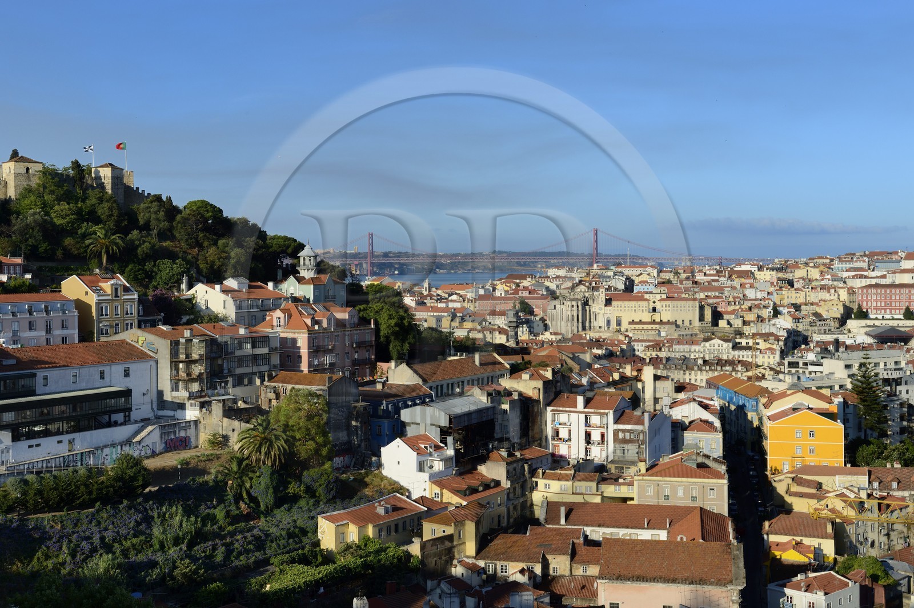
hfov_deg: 41.1
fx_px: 1218
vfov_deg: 28.0
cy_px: 304
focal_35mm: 48
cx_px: 457
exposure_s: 1/200
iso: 200
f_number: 14
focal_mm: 48
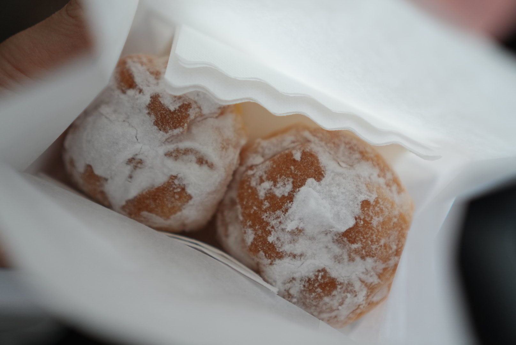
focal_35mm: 52
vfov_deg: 25.8
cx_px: 258
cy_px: 172
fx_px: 753
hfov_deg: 37.8
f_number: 2
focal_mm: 35
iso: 400
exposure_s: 1/500
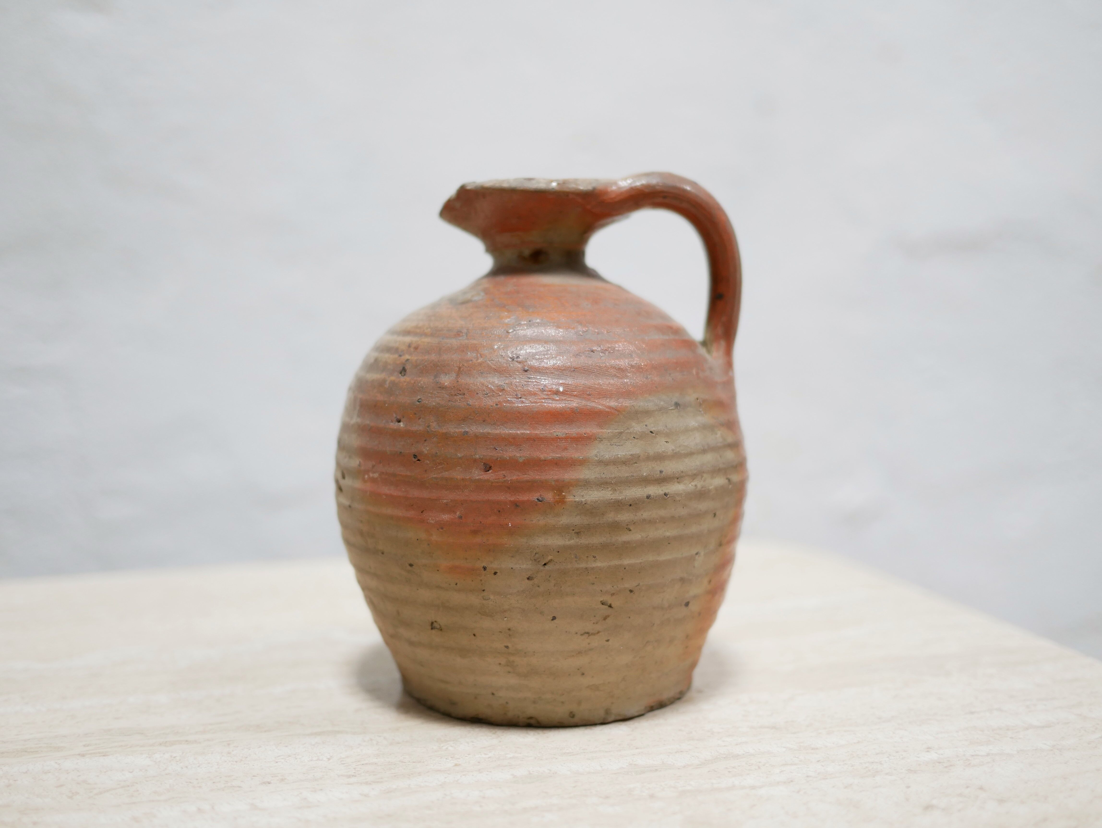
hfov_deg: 46.8
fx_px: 1274
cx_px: 551
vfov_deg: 36.0
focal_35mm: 40
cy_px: 414
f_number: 1.7
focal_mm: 20
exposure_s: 1/60
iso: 400
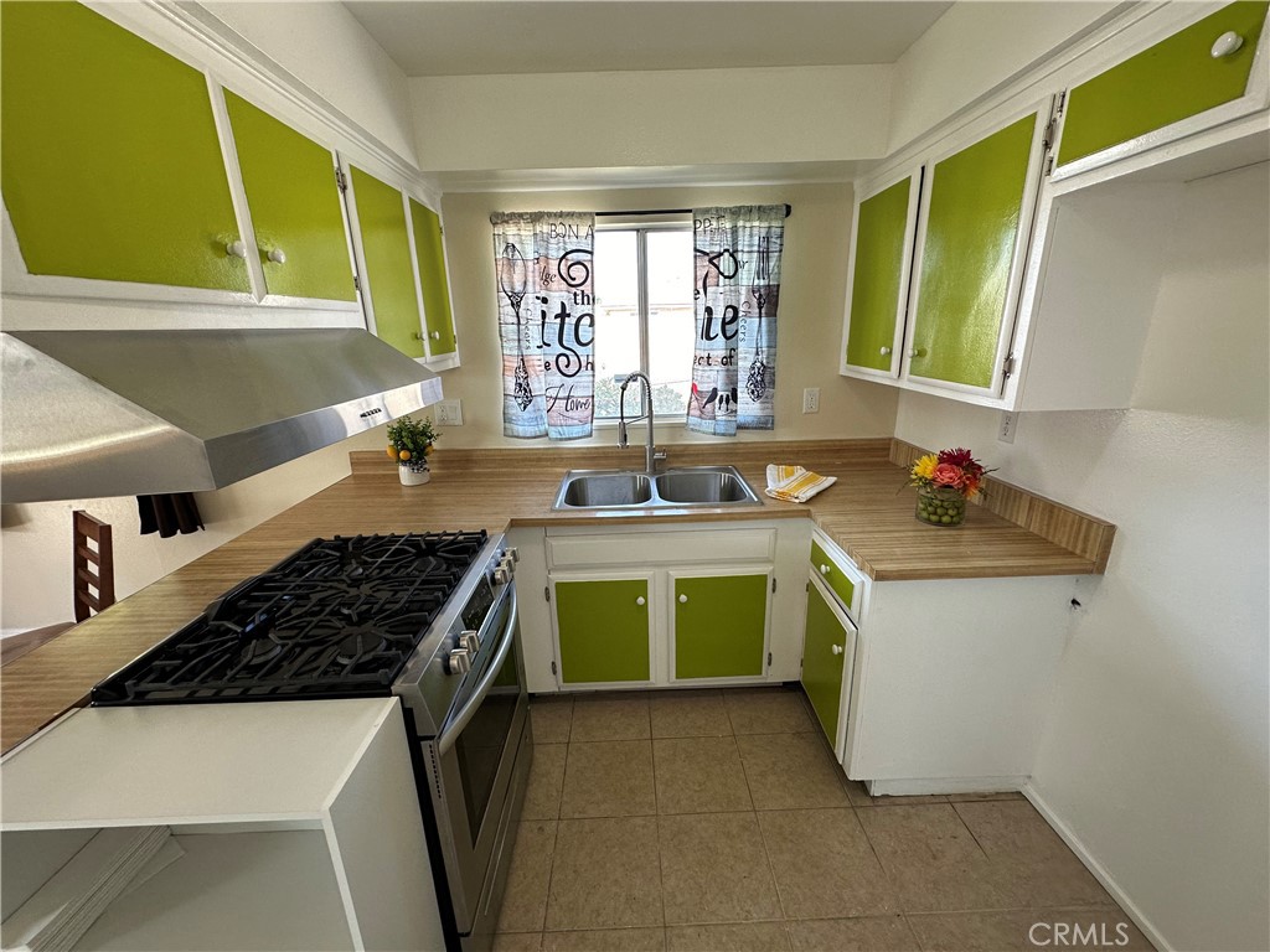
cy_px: 476
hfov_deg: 102.1
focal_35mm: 14
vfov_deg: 85.7
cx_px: 635
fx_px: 514
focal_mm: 2.22
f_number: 2.2
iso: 125
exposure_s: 1/120
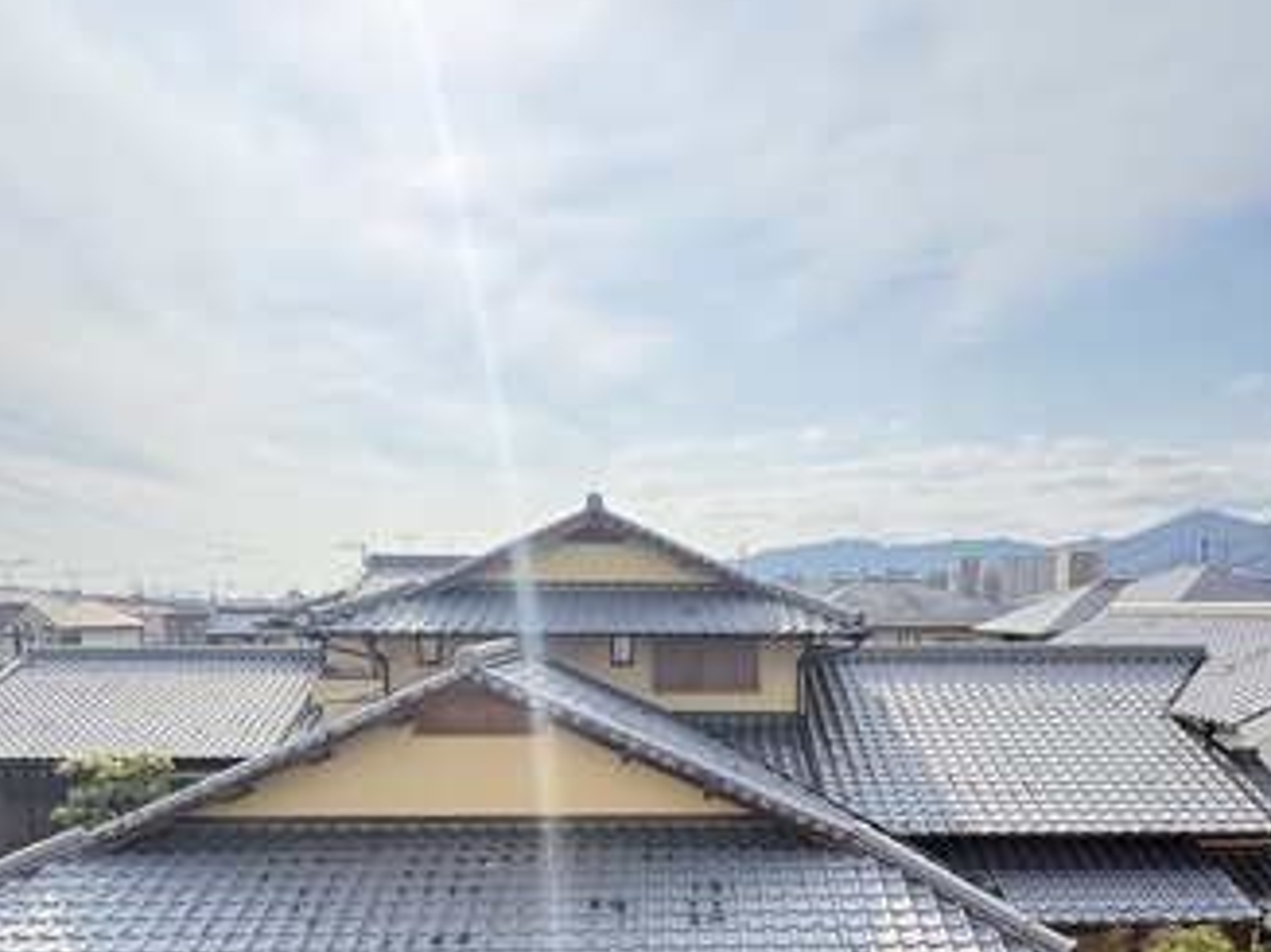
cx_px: 704
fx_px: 881
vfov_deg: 54.0
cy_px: 723
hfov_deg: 71.4
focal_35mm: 24
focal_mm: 2.22
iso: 64
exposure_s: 1/1063
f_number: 2.2
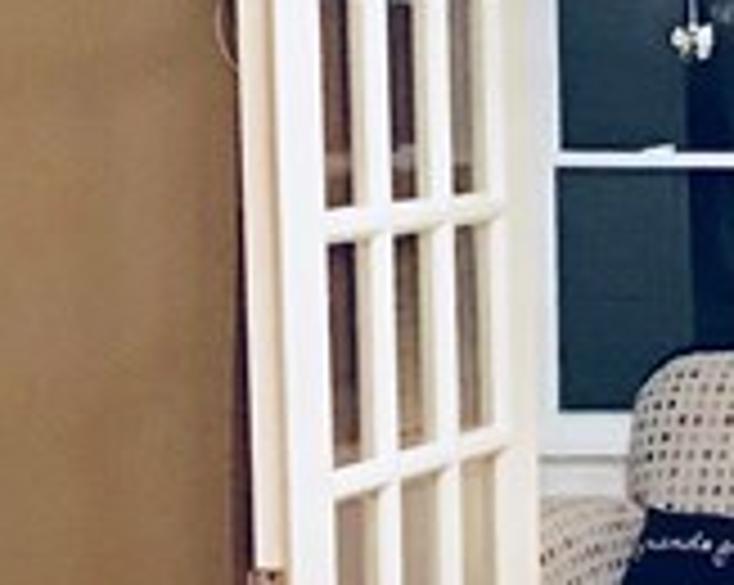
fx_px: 3732
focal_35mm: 172
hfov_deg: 10.5
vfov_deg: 8.9
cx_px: 1328
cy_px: 486
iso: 100
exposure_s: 1/12
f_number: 1.8
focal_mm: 3.99
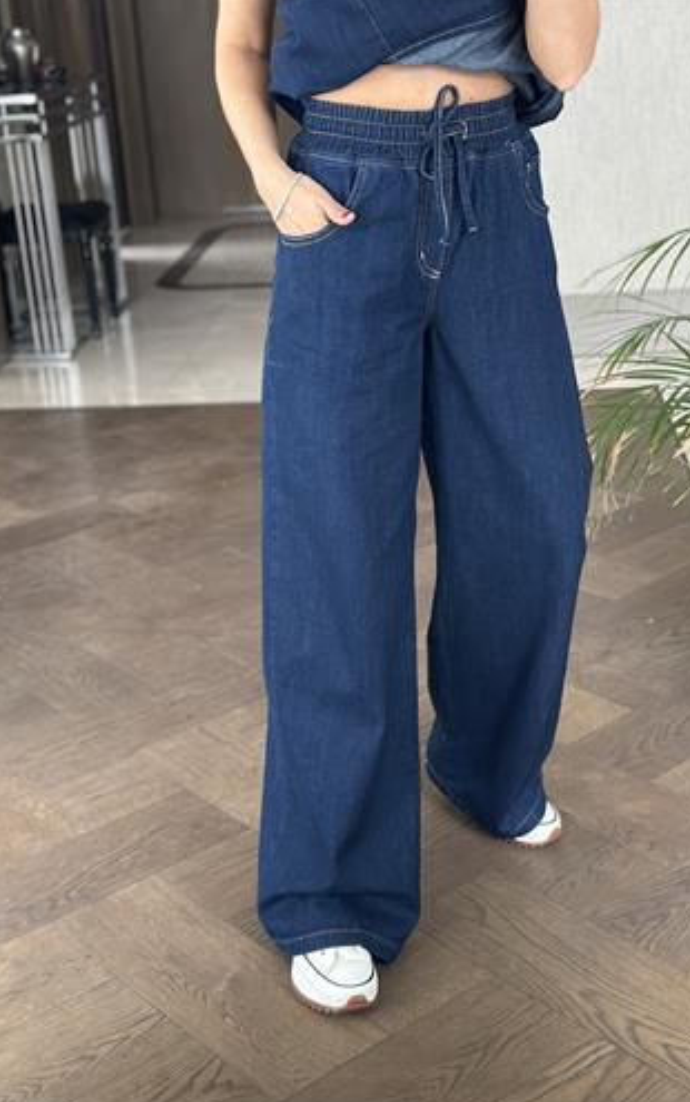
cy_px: 557
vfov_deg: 38.8
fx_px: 1562
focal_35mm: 52
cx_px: 378
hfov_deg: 24.9
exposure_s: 1/33
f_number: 1.78
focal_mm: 6.86
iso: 400
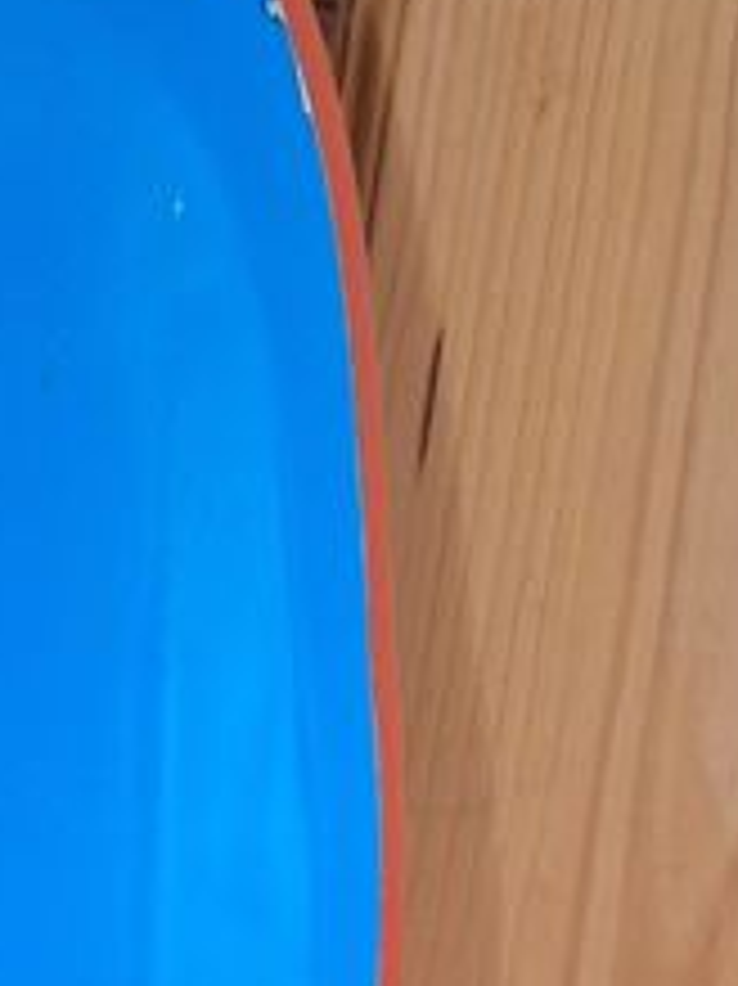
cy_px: 1751
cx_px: -216
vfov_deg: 16.0
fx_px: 2988
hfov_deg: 13.6
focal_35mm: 105
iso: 400
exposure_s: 1/20
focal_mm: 5.54
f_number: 1.8
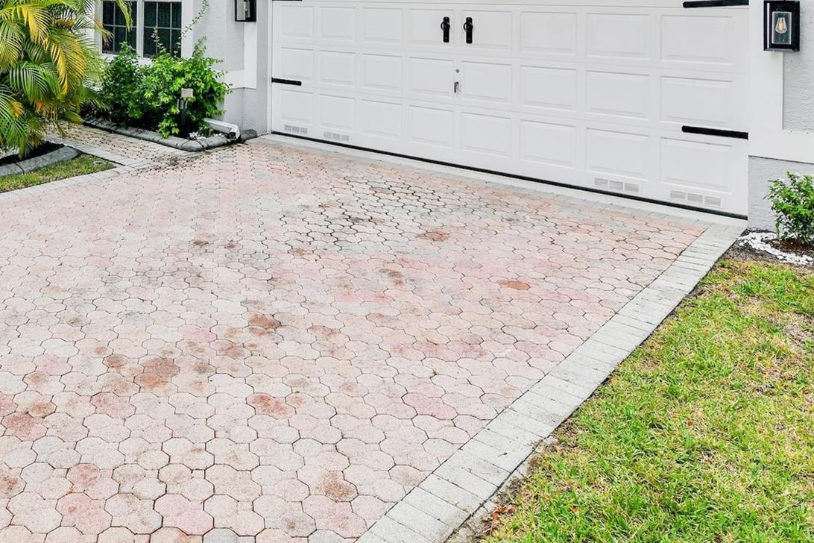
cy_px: 47
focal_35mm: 30
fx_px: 678
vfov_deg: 40.1
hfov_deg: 59.5
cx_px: 233
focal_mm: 16
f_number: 8
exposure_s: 1/1000
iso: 400
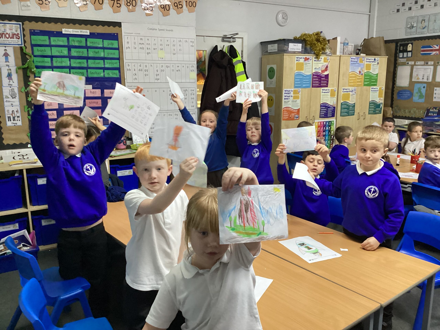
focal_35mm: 31
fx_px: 394
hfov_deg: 58.4
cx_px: 220
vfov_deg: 45.4
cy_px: 165
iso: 400
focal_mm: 3.3
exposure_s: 1/40
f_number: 2.4
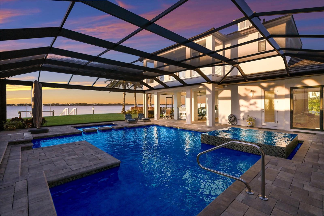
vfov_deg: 72.0
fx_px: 148
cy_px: 108
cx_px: 162
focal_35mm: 16
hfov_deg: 95.0
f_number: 8
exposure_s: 1/2500
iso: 3200
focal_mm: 16.5
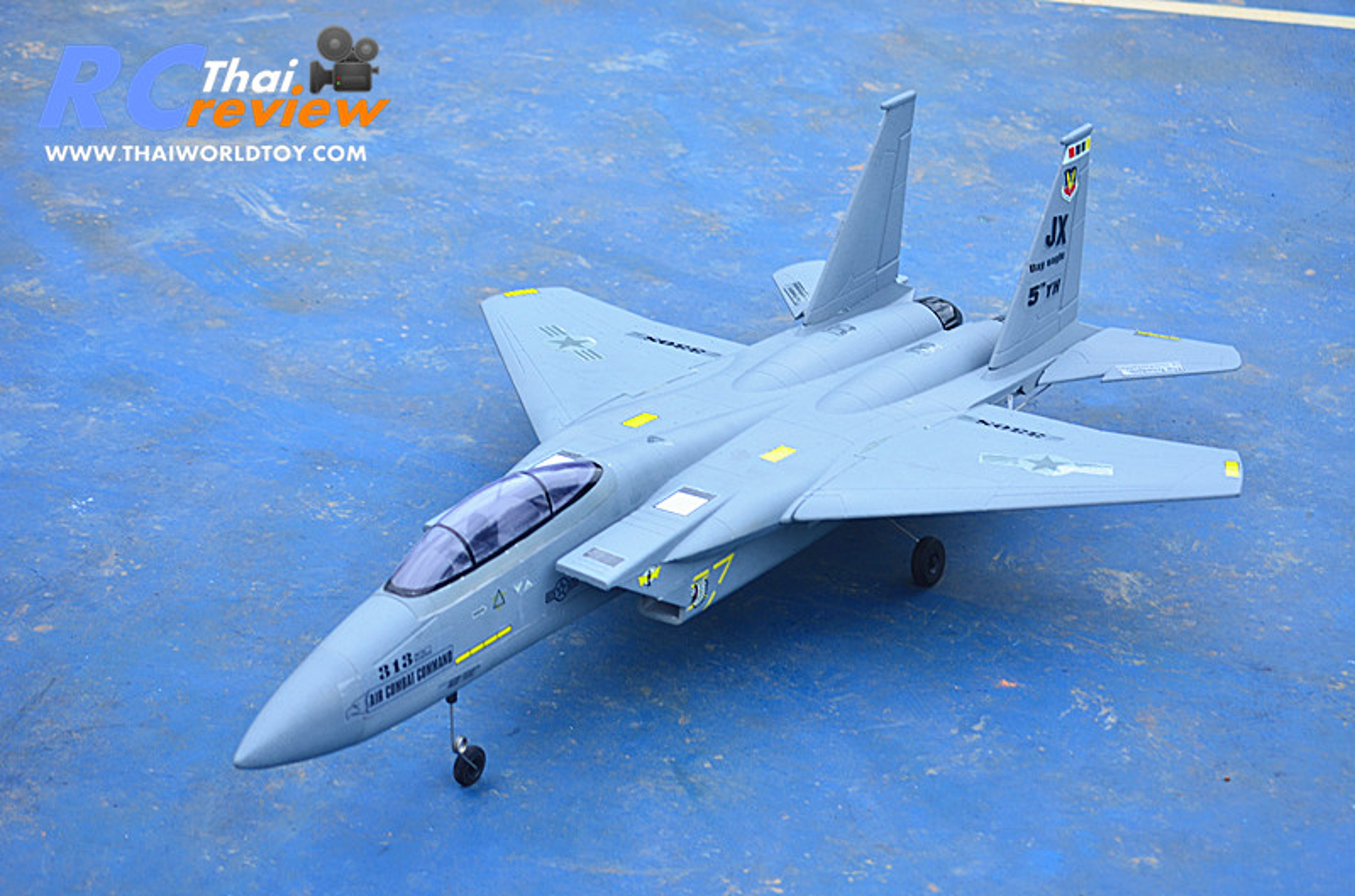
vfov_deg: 16.5
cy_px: 448
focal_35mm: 82
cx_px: 678
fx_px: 3097
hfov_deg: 24.7
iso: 100
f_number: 5
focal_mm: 55
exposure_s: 1/60
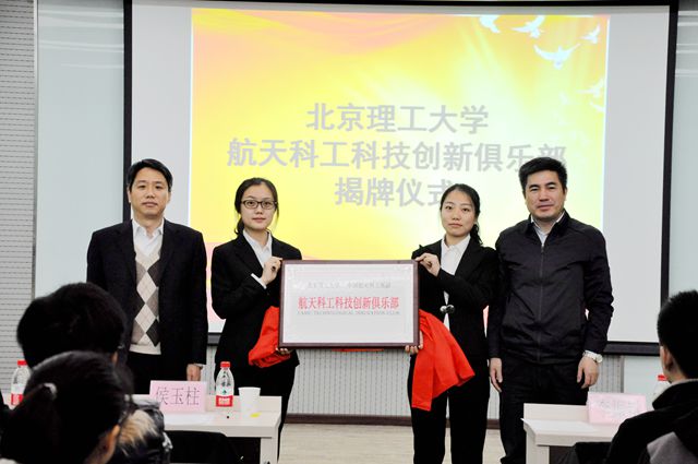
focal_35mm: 93
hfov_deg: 21.9
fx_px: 1801
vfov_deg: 14.7
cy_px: 232
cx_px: 349
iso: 800
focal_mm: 62
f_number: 5.3
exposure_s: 1/30
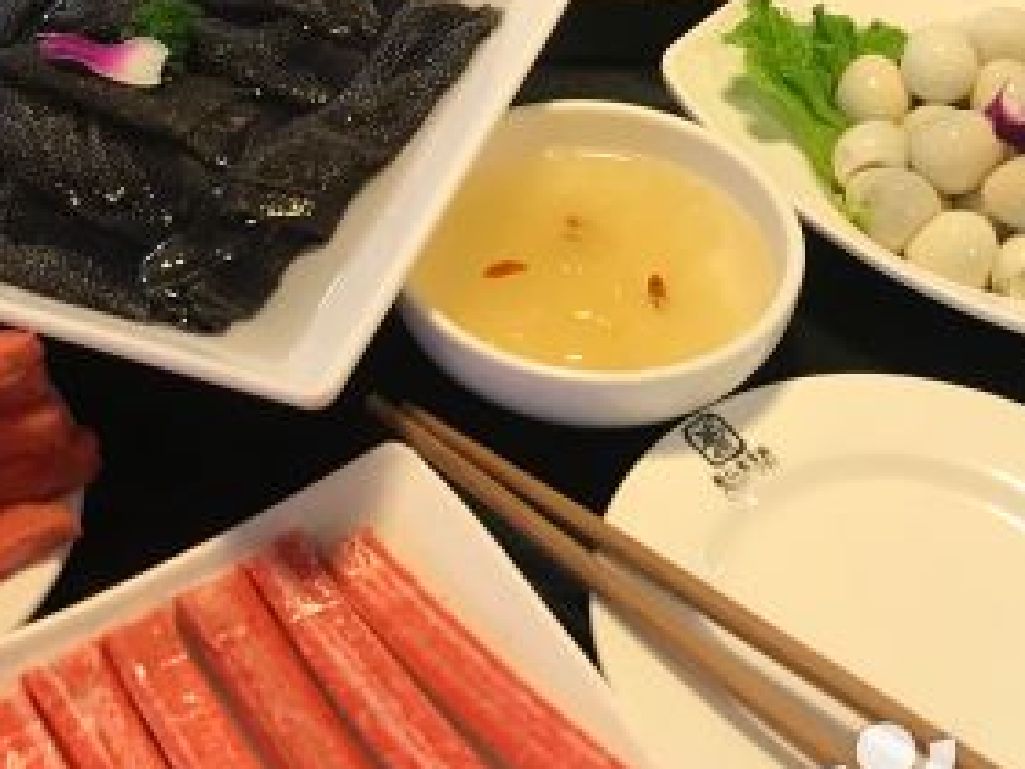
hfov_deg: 27.8
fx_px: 2073
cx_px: 458
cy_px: 38
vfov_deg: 20.5
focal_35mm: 70
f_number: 1.8
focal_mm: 3.99
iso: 40
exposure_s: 1/20
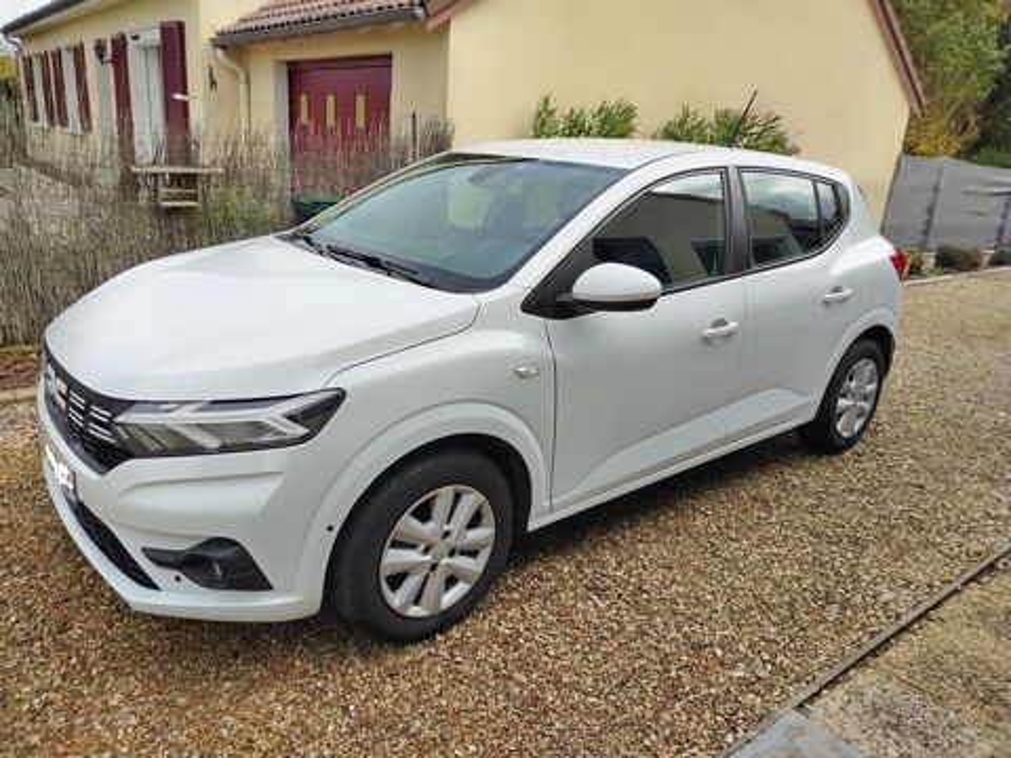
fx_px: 759
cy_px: 379
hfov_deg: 67.3
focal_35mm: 26
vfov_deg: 53.1
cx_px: 506
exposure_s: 1/392
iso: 100
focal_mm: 4.75
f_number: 1.8
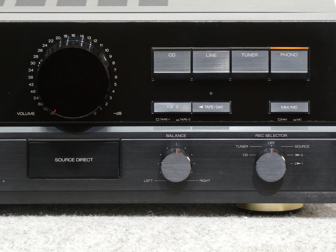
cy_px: 114
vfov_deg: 3.8
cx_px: 171
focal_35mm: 387
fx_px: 3757
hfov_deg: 5.1
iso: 200
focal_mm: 62.1
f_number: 6
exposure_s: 1/3.2
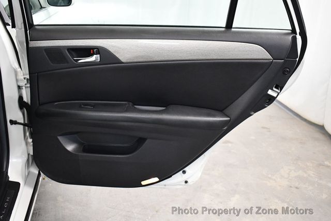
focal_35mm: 36
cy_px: 110
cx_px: 166
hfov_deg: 53.1
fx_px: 331
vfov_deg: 36.9
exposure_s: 1/125
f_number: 3.5
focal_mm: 18
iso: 2800
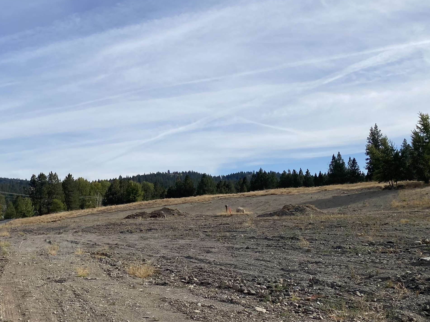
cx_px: 134
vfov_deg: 34.2
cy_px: 120
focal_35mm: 42
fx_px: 522
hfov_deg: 44.0
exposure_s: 1/4608
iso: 32
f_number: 1.8
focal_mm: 4.25
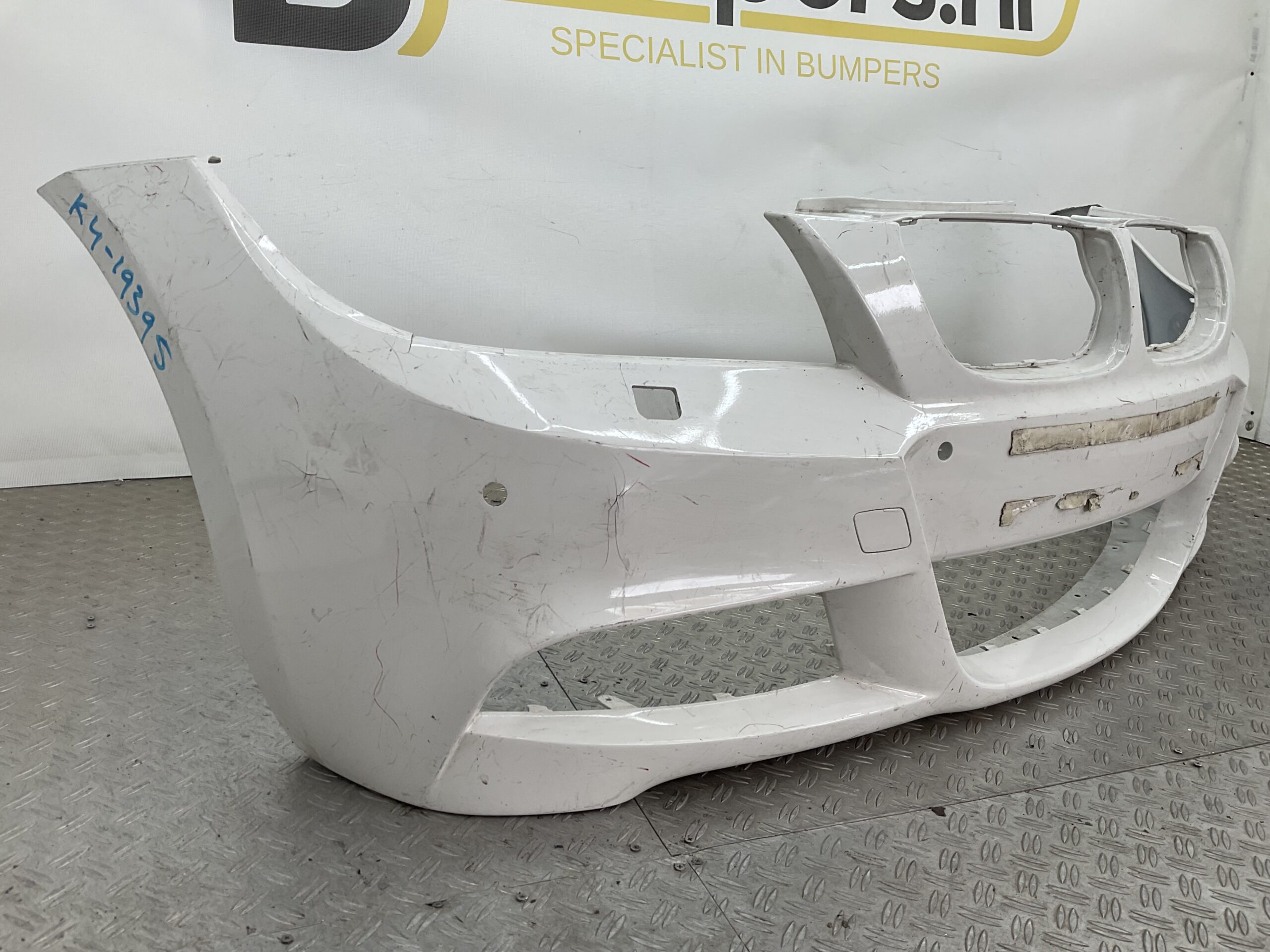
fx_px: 1064
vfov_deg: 48.2
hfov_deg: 61.7
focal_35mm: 29
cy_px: 476
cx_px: 635
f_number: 1.8
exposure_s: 1/145
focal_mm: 3
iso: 16
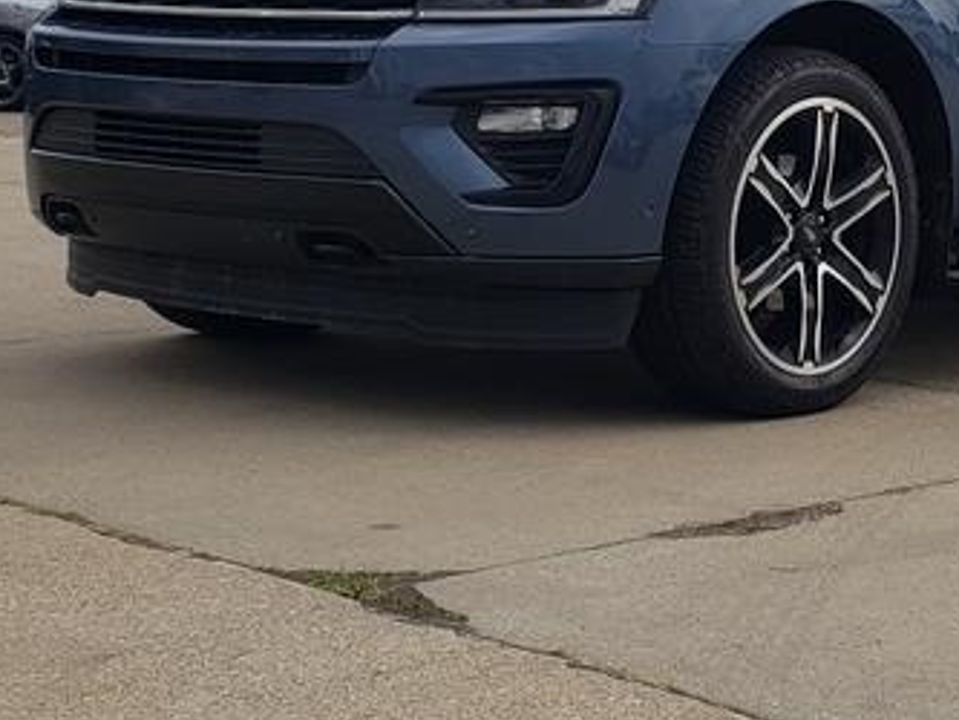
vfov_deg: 27.9
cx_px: 769
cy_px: 58
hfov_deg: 36.8
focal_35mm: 50
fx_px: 1386
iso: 50
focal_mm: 4.3
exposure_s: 1/1400
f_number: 2.4
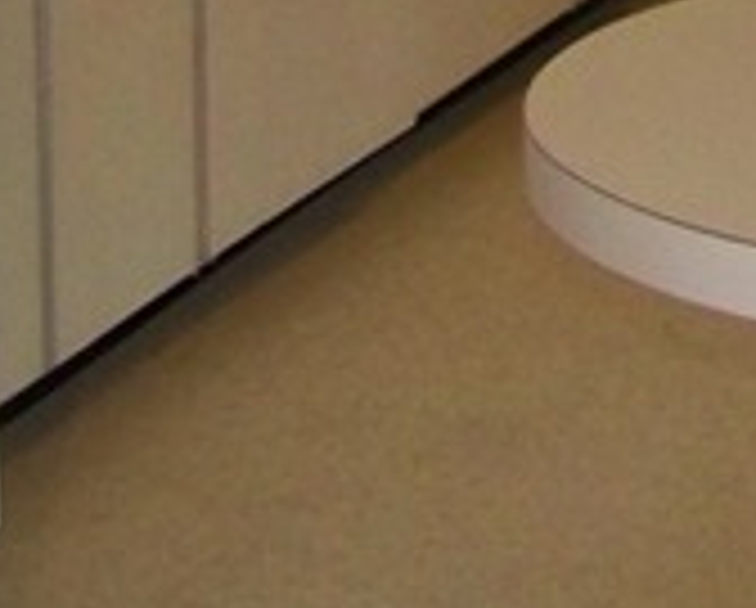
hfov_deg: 8.7
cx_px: 1278
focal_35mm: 214
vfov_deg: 6.8
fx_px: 4797
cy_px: -892
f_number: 2.8
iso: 200
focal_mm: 5.85
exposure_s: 1/30
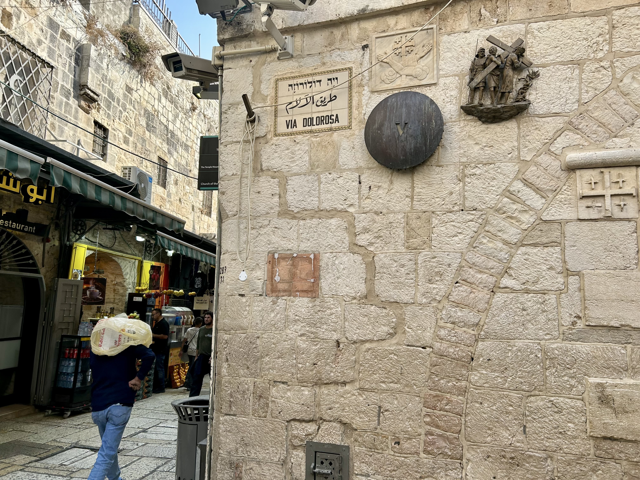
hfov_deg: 67.3
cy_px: 240
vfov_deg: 53.1
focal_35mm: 26
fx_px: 481
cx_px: 320
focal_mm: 5.7
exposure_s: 1/1171
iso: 50
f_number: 1.5
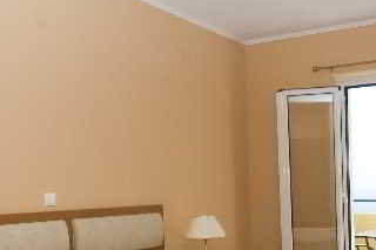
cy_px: 262
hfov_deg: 43.4
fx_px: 470
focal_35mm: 45
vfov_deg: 27.7
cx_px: 226
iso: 200
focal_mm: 12
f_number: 11
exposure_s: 1/160
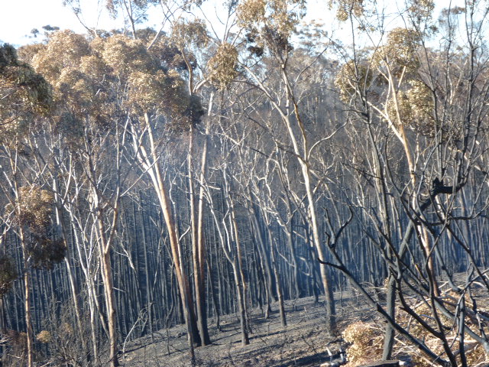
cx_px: 244
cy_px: 184
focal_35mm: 130
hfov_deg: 15.2
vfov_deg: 11.4
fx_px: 1836
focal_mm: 23.5
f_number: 4
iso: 100
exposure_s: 1/200
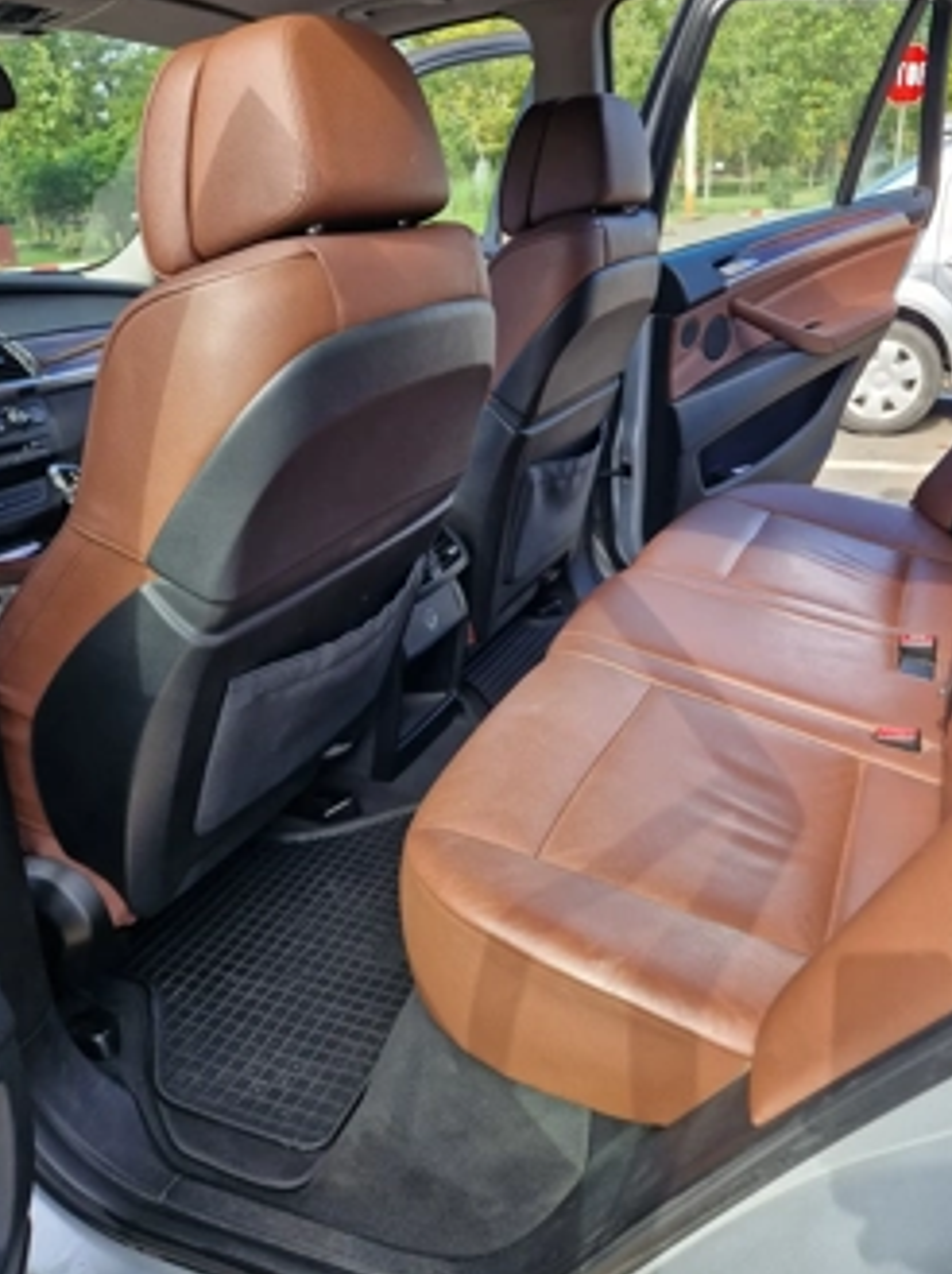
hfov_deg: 49.5
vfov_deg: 63.5
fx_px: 1029
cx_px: 553
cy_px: 658
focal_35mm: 28
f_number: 1.8
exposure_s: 1/258
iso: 50
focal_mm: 5.4
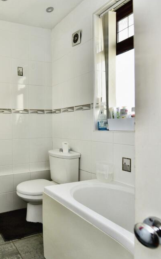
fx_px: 162
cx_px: 5
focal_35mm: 23
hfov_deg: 45.8
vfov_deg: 77.1
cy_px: 135
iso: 400
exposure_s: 1/125
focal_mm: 14
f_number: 5.6
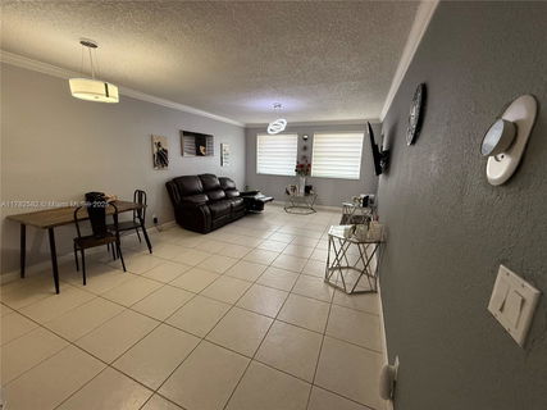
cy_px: 205
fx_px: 221
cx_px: 274
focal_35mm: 14
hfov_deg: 102.1
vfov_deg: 85.6
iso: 640
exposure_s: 1/120
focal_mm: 2.22
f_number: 2.2
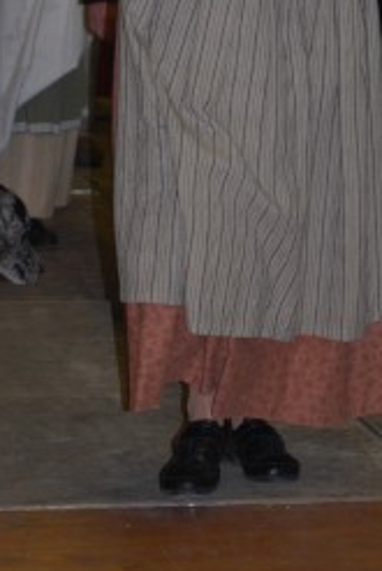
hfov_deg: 8.3
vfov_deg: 12.4
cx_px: 329
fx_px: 2610
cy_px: 0
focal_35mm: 164
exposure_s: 1/60
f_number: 5.3
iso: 250
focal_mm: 45
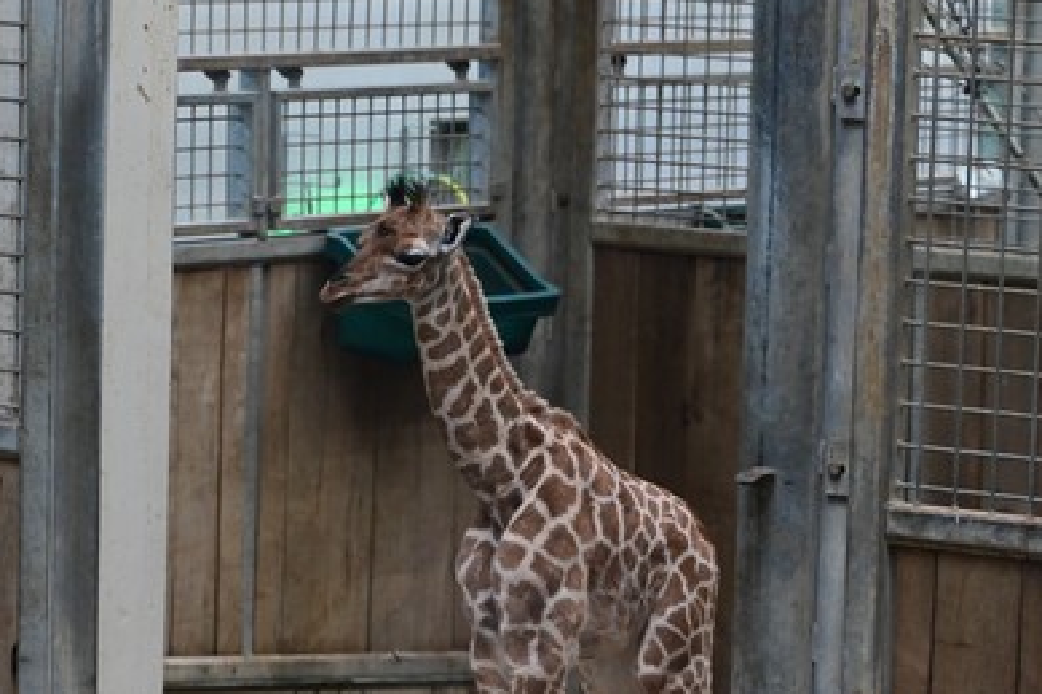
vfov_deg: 6.3
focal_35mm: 216
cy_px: 589
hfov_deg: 9.5
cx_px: 510
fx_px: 6249
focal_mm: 140
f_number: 5.6
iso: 4000
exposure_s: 1/80
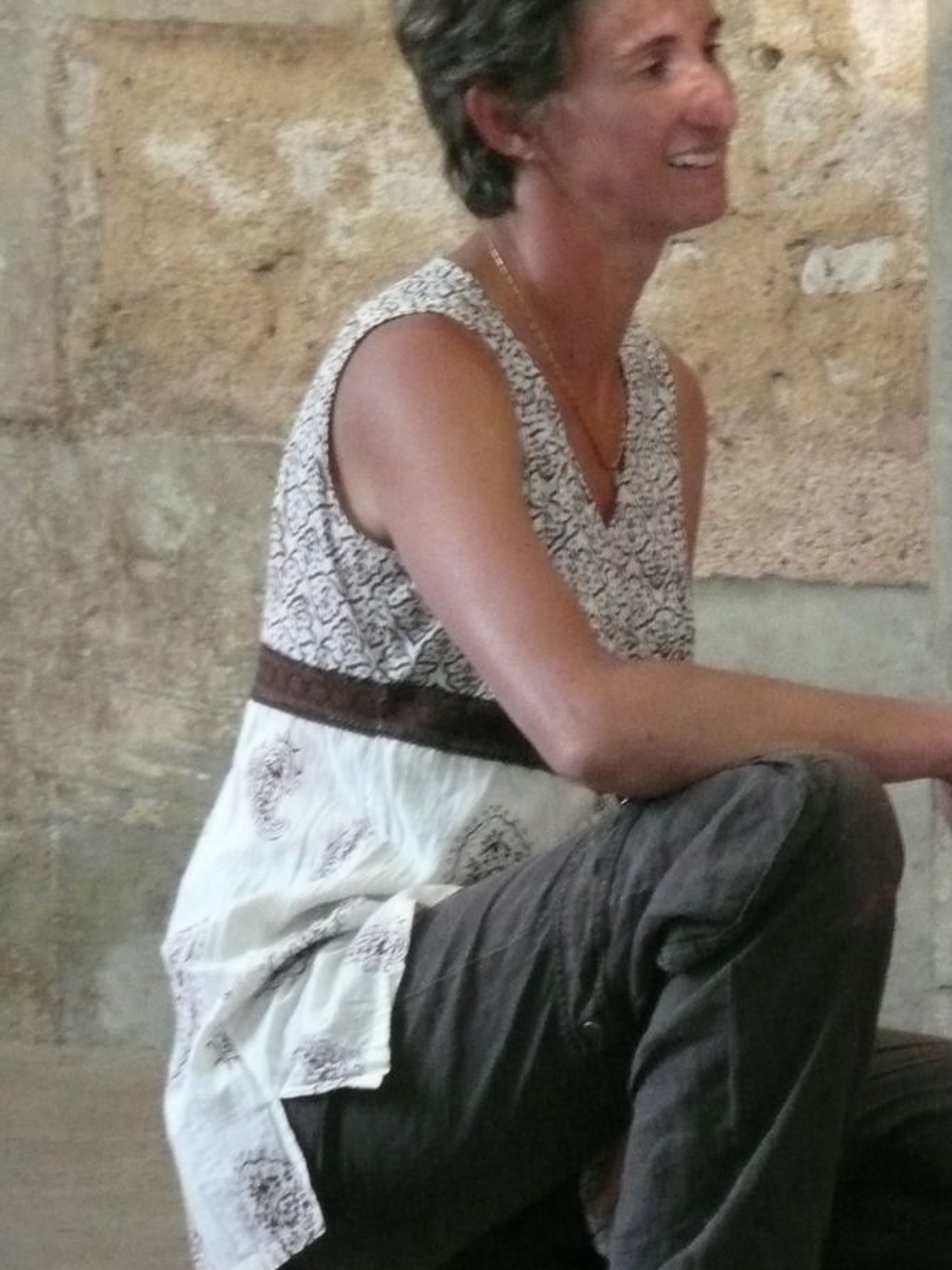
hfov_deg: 3.1
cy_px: 293
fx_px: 17499
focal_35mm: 477
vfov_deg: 4.2
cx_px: 634
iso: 640
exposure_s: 1/30
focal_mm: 46
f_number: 4.9
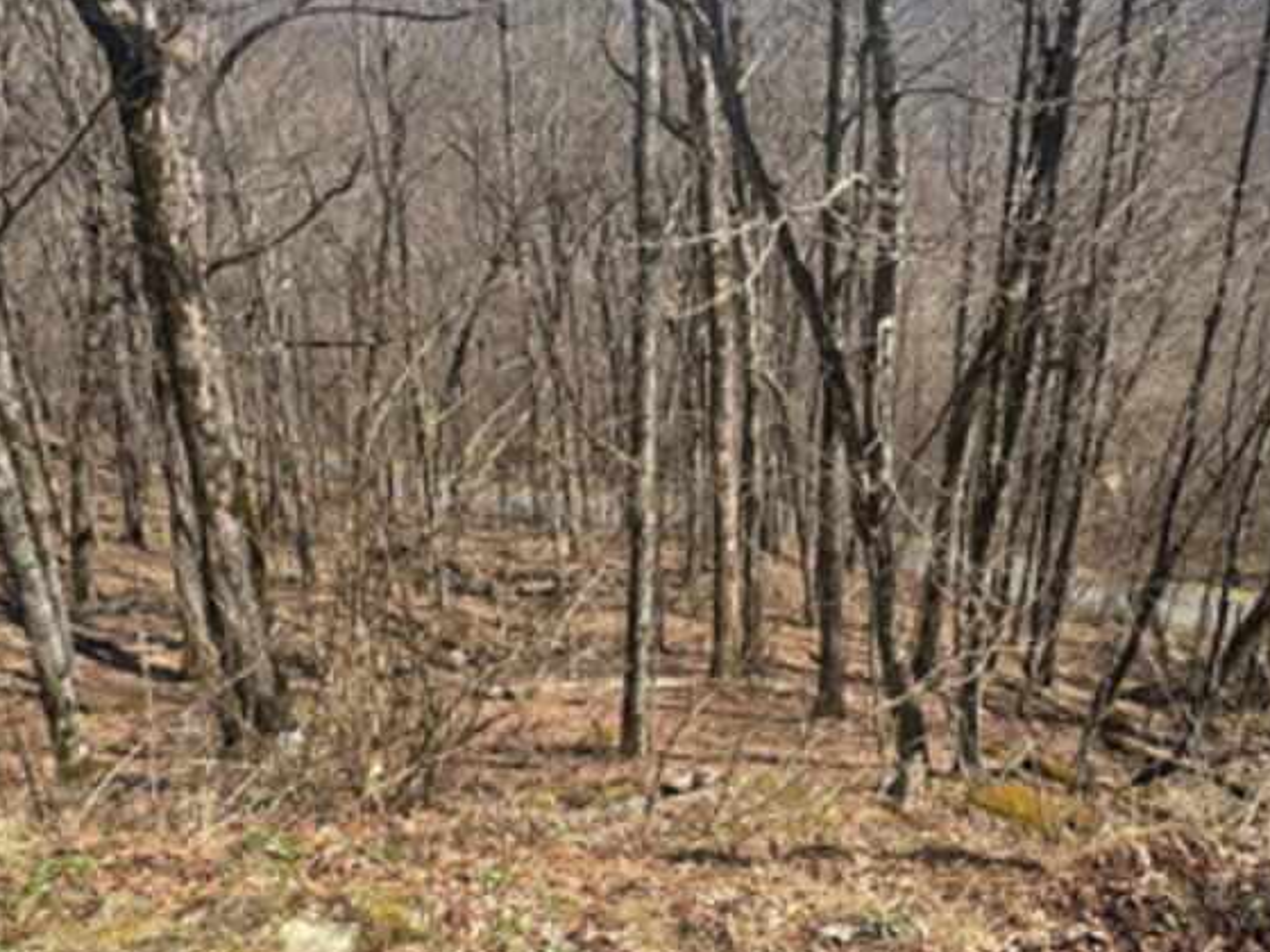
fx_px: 1174
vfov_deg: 44.2
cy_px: 496
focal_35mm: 32
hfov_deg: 56.2
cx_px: 787
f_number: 2.2
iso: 50
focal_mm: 2.22
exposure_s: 1/879
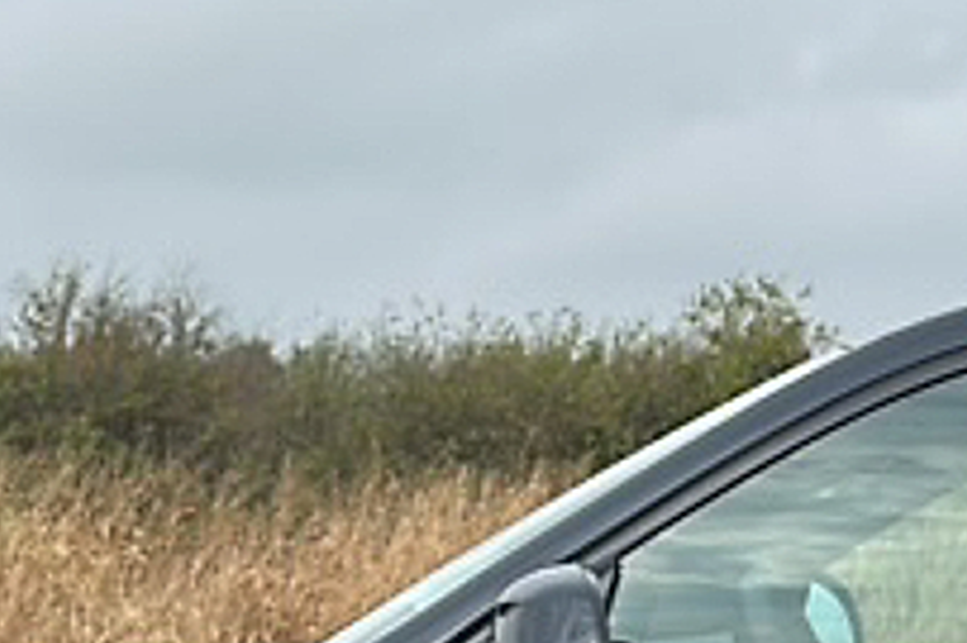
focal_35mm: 123
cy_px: 963
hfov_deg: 16.0
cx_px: 1190
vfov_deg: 10.7
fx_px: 3302
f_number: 1.78
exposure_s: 1/3378
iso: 80
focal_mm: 6.86
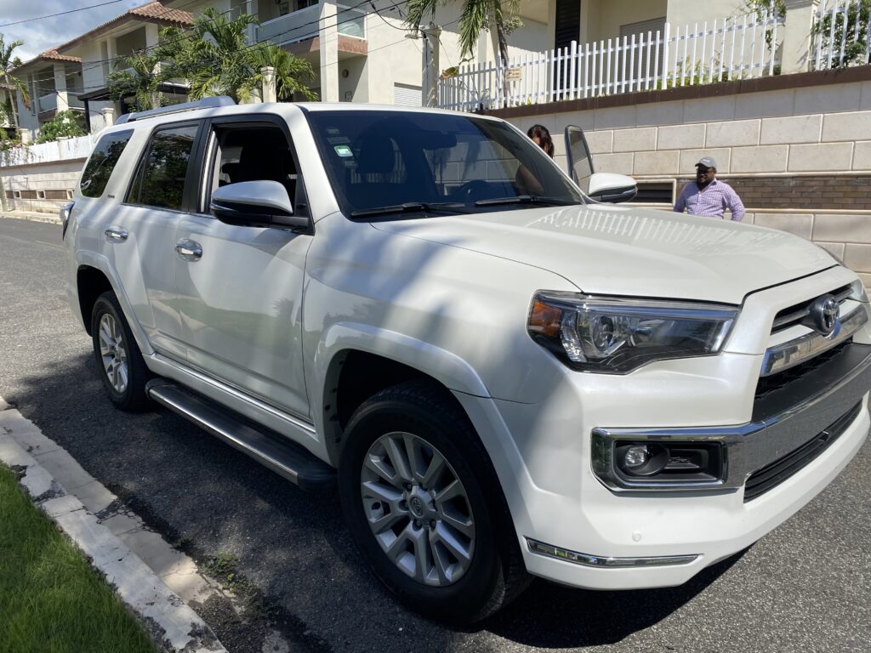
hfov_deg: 67.3
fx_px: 654
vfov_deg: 53.1
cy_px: 326
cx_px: 436
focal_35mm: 26
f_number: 1.8
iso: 32
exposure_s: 1/4444
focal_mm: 4.25
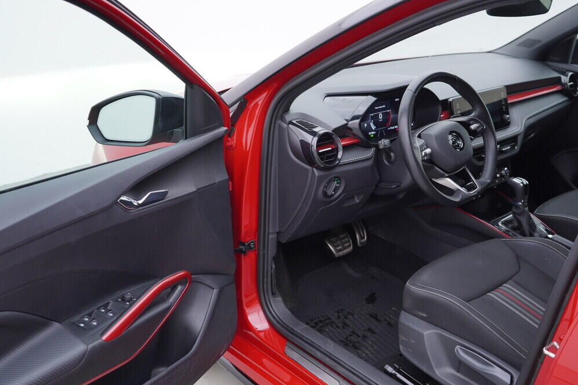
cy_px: 193
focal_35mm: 37
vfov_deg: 35.9
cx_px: 287
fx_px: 594
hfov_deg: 51.9
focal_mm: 24
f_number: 3.2
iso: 125
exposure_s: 1/50
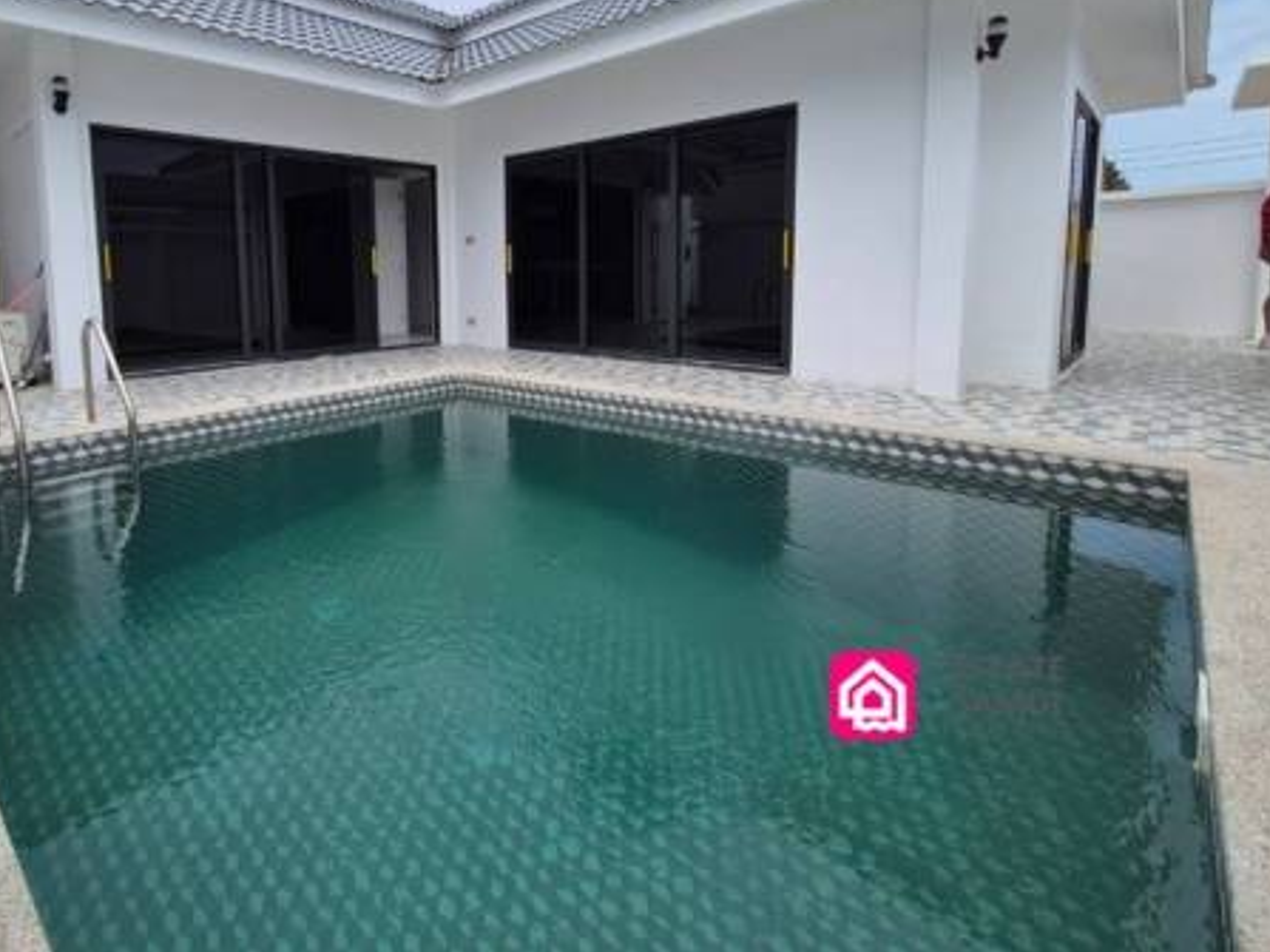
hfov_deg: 89.2
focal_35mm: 17
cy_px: 332
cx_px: 477
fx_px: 624
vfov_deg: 72.9
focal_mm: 2.2
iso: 50
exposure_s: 1/3104
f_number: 2.2
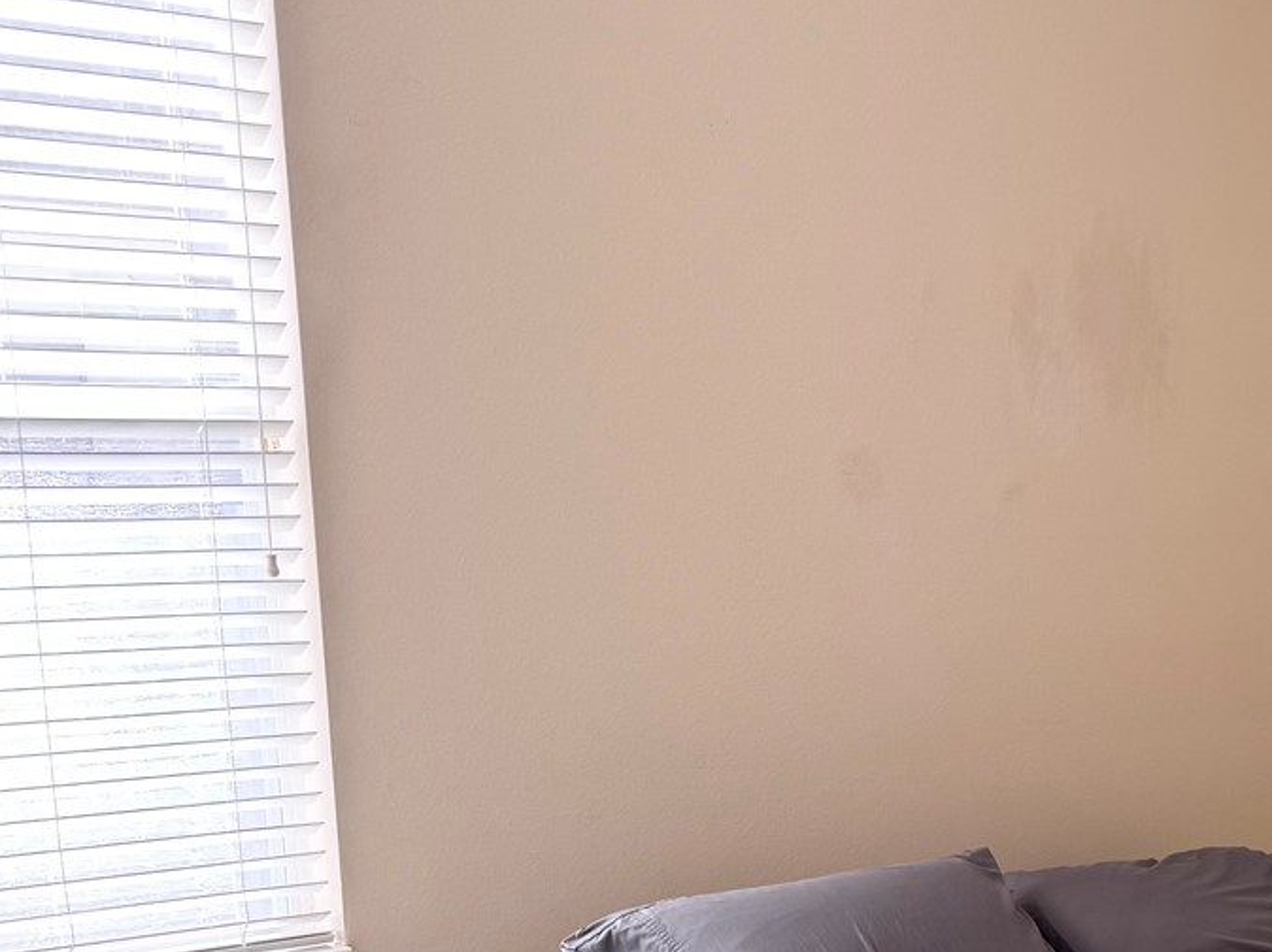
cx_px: 1281
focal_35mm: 57
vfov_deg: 25.0
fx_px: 2094
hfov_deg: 31.2
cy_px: 818
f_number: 1.78
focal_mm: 6.76
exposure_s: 1/156
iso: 64
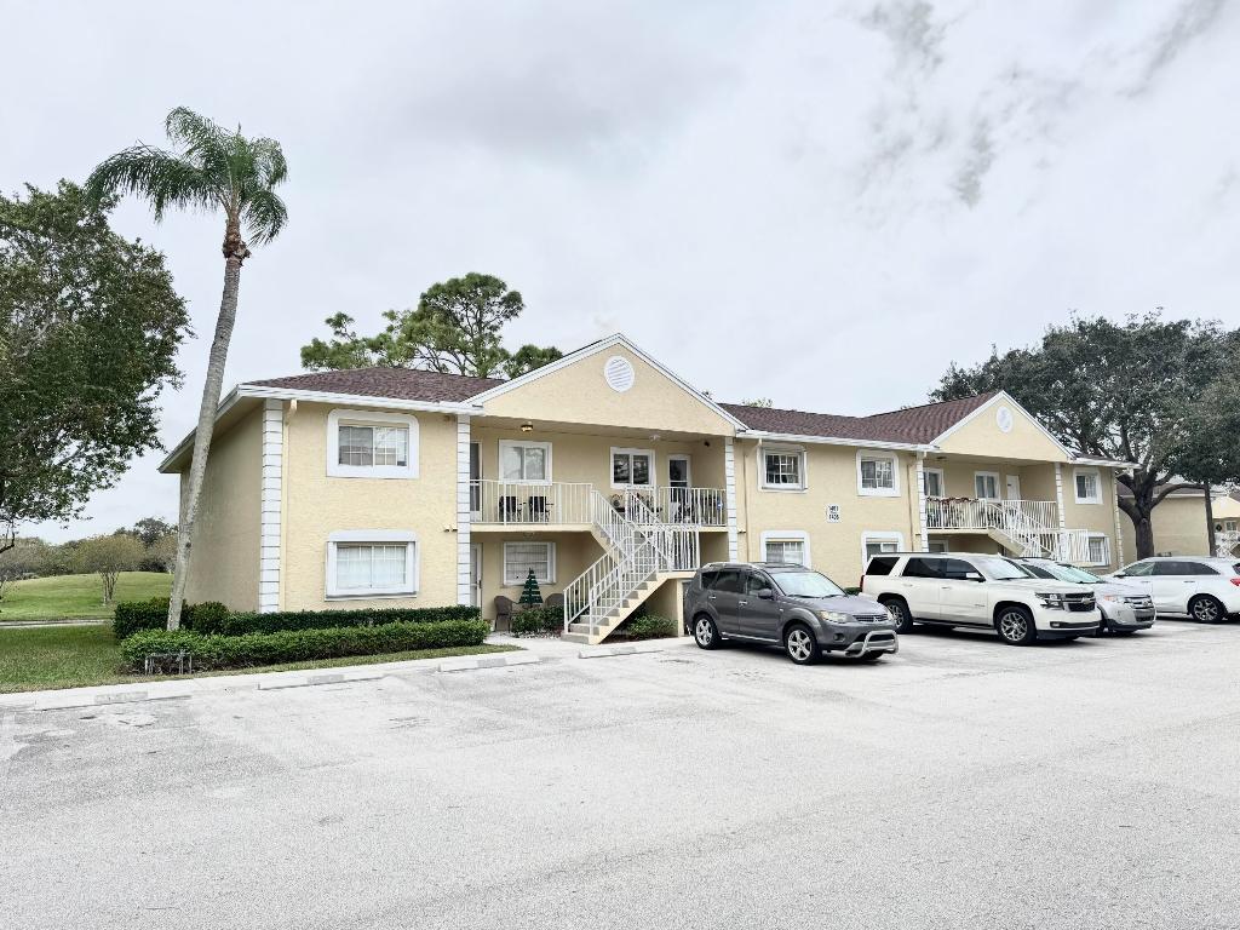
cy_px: 465
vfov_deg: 56.8
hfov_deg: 71.6
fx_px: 860
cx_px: 620
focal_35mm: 24
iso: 80
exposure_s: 1/1285
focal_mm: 6.76
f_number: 1.78
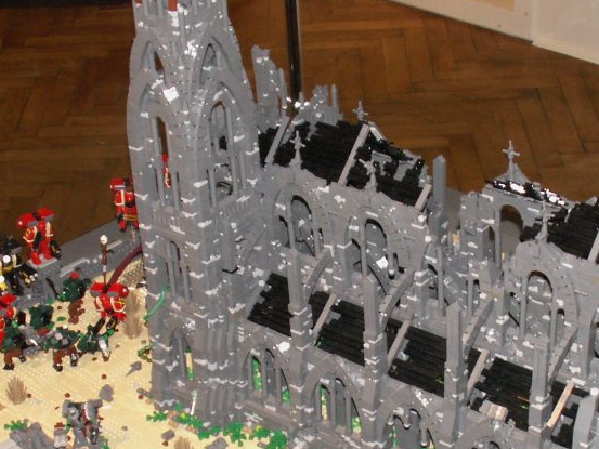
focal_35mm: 81
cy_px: 321
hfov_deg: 24.1
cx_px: 341
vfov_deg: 18.1
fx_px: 1402
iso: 160
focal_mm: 5.86
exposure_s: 1/60
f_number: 2.8
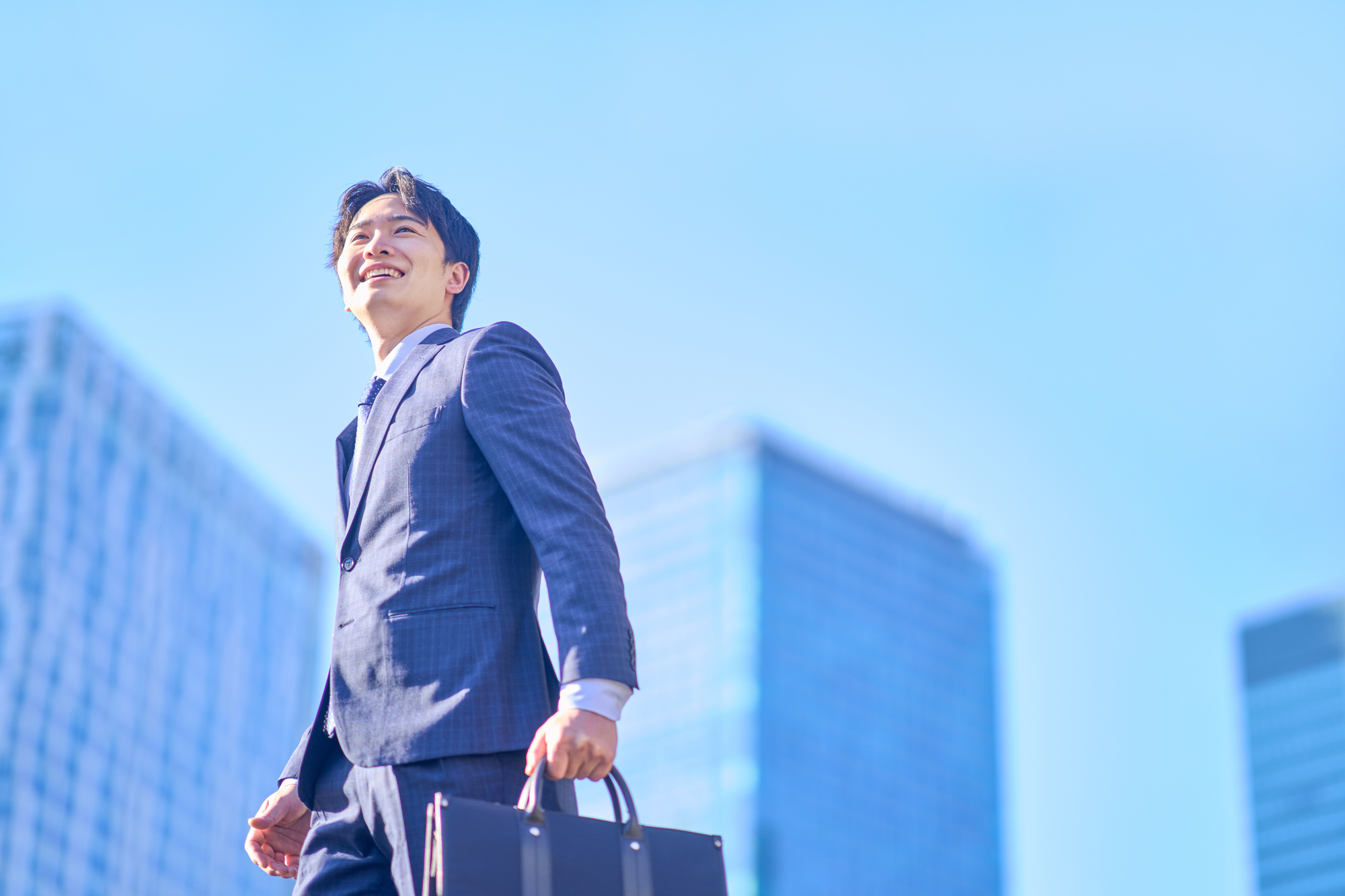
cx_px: 672
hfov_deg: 23.9
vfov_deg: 16.1
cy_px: 448
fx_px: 3175
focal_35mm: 85
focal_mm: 85
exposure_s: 1/800
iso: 50
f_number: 1.4
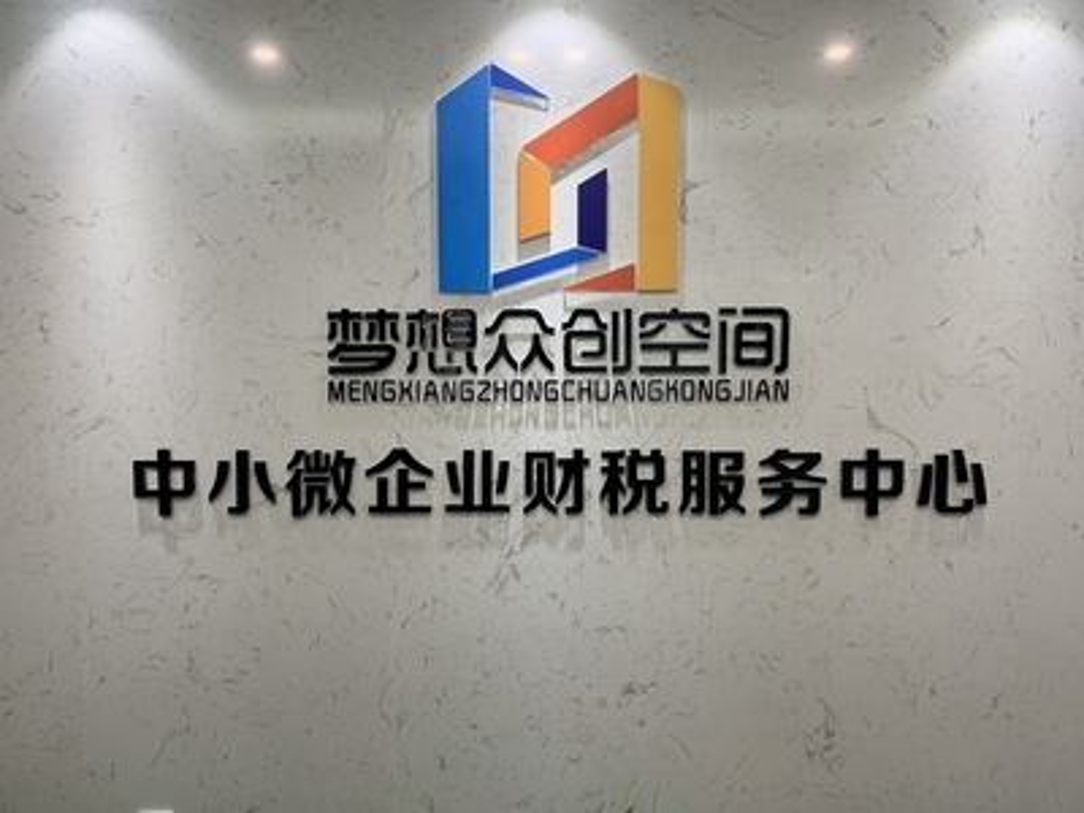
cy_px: 406
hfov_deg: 67.3
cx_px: 542
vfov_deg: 53.1
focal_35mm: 26
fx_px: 814
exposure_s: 1/50
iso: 50
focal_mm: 4.25
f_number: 1.8
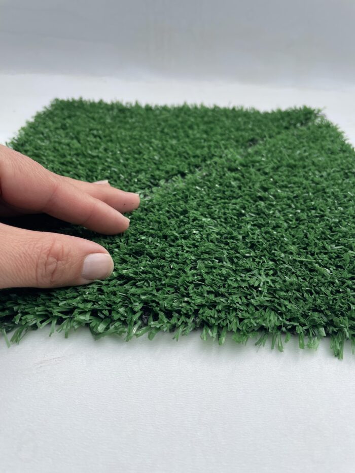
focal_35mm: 26
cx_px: 178
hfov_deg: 53.1
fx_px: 355
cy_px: 236
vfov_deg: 67.3
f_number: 1.6
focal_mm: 4.2
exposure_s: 1/2092
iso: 32
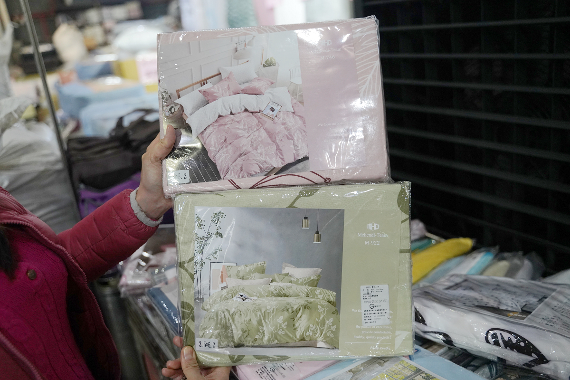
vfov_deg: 41.1
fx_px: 507
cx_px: 285
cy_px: 190
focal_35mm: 32
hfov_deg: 58.7
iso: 2000
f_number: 2.8
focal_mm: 32
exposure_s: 1/160
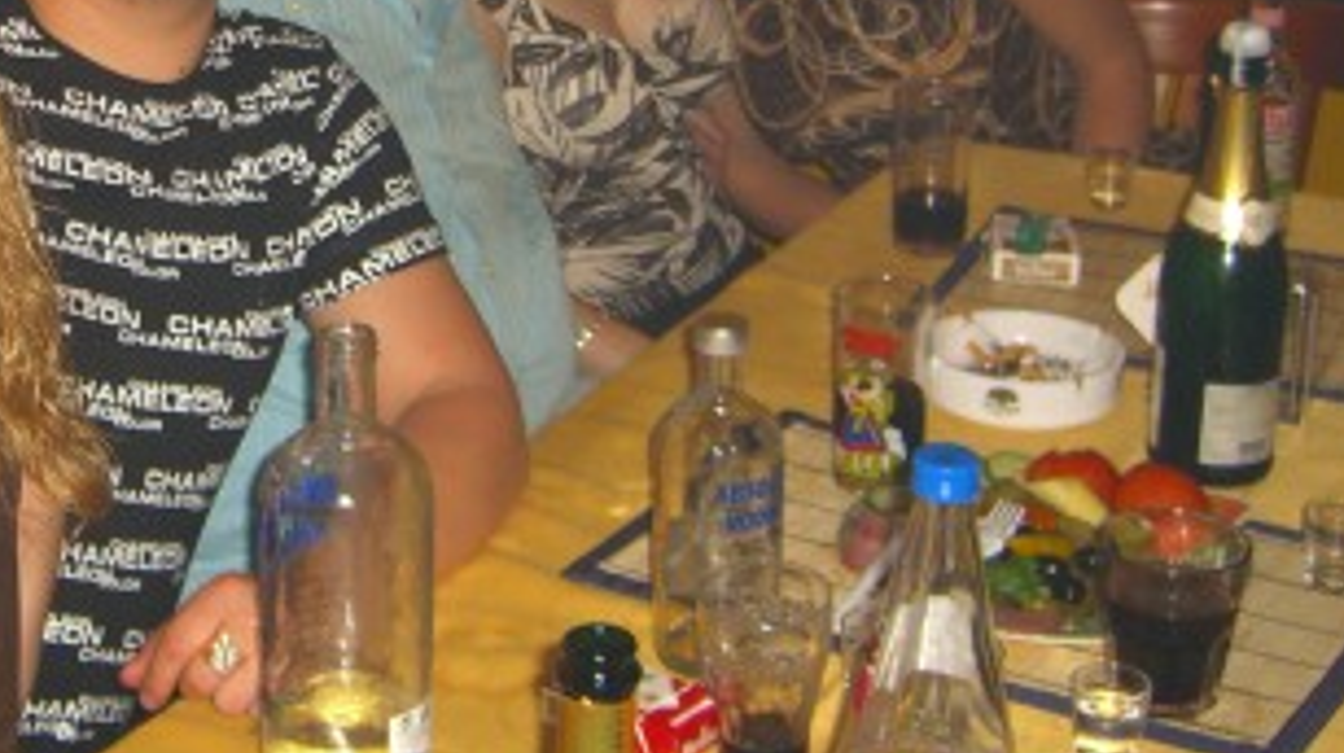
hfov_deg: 25.6
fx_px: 2884
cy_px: 9
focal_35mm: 81
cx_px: 197
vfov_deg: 14.6
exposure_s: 1/60
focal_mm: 7.9
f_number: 2.8
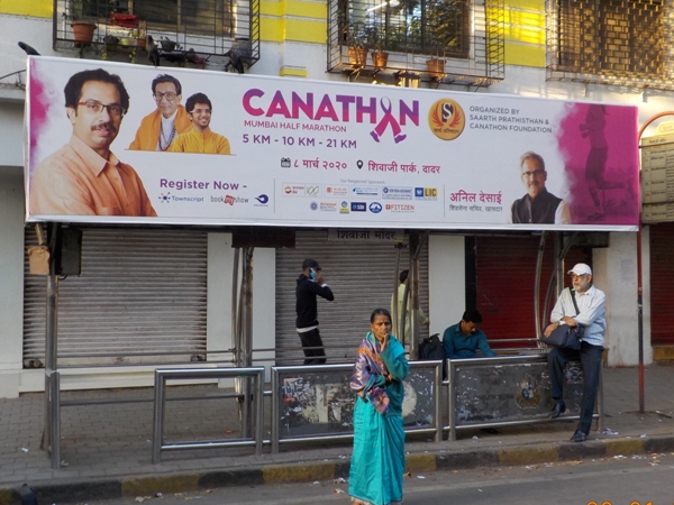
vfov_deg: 36.0
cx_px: 317
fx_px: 779
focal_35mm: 40
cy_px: 244
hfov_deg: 46.8
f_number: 3.3
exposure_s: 1/60
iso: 125
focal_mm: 4.1
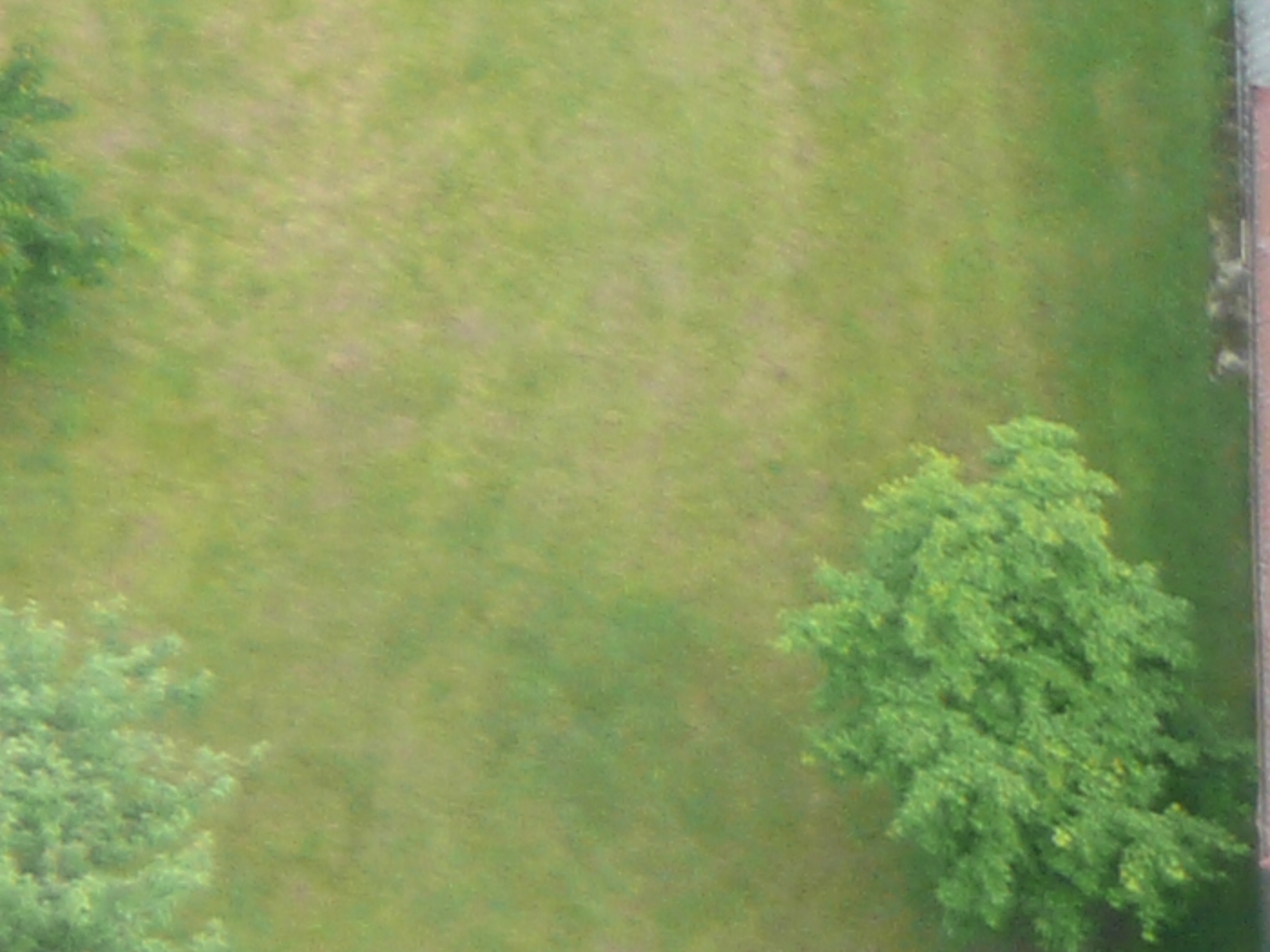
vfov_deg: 1.7
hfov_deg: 2.3
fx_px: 32029
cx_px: 2536
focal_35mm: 873
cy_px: 814
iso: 100
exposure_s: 1/80
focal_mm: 32.7
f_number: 4.8
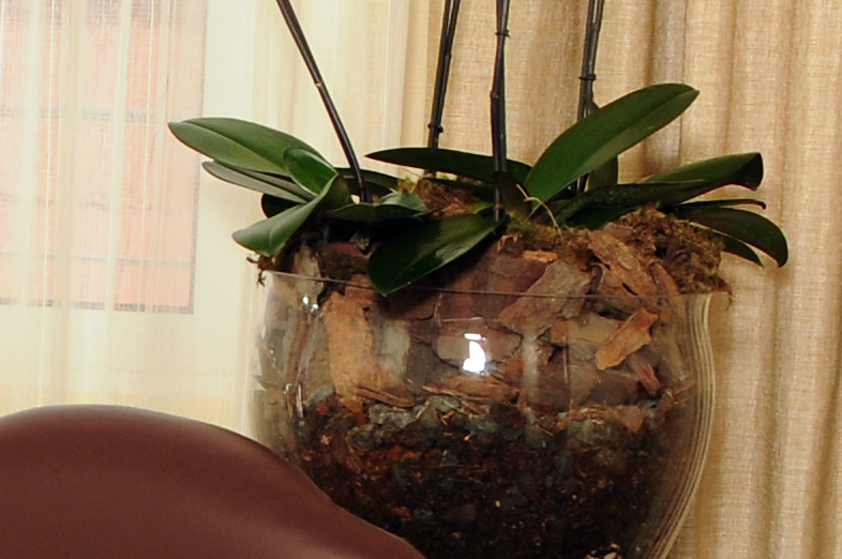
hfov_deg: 10.9
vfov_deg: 7.6
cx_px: -537
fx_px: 4205
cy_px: 360
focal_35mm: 180
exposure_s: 1/250
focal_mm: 22
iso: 200
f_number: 7.1
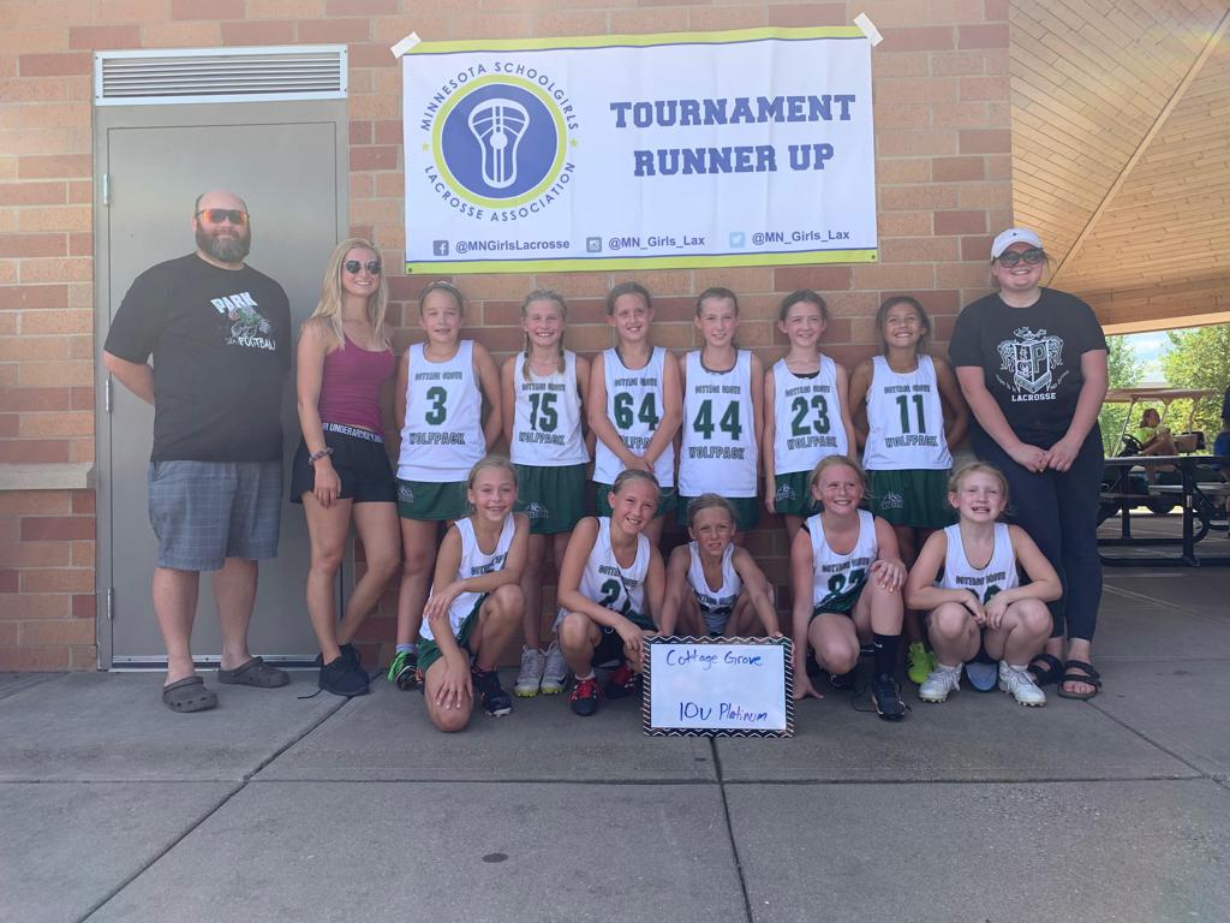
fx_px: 924
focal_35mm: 26
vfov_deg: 53.1
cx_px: 615
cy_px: 462
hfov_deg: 67.3
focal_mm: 4.25
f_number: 1.8
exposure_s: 1/594
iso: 25
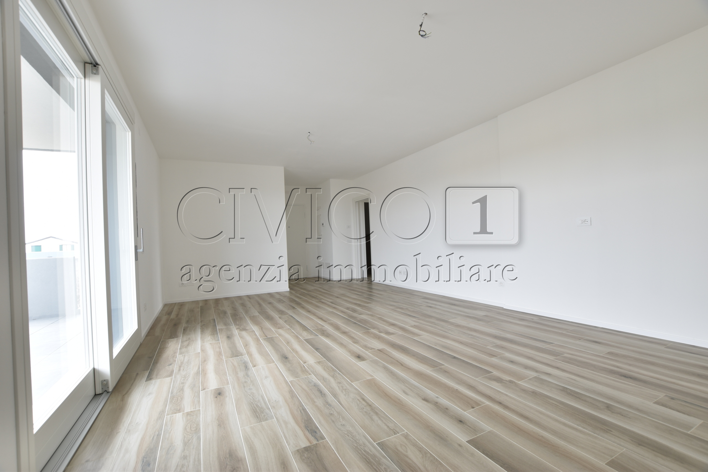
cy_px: 236
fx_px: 295
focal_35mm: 15
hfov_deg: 100.4
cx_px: 354
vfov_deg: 77.3
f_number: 7.1
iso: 100
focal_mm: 10
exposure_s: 1/6
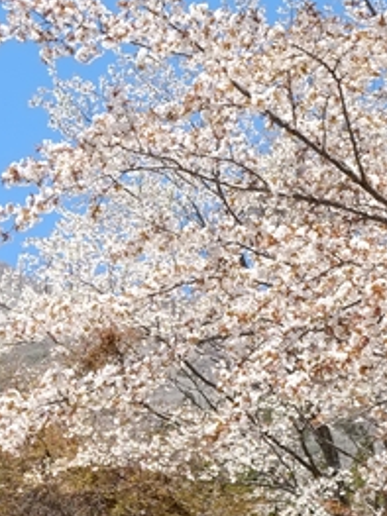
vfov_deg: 14.2
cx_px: -92
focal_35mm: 139
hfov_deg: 10.5
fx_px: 2074
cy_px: 343
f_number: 5
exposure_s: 1/500
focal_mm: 22.3
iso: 200
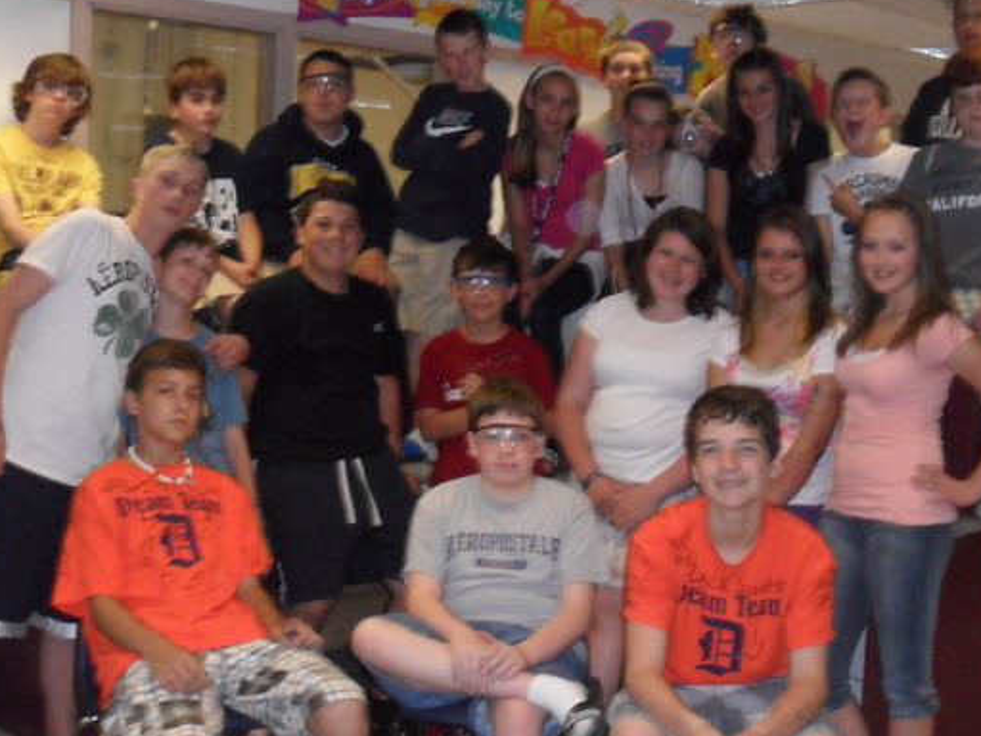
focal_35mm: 55
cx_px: 512
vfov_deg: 26.6
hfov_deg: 34.9
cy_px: 355
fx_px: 1559
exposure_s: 1/45
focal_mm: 7.8
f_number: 4.5
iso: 400
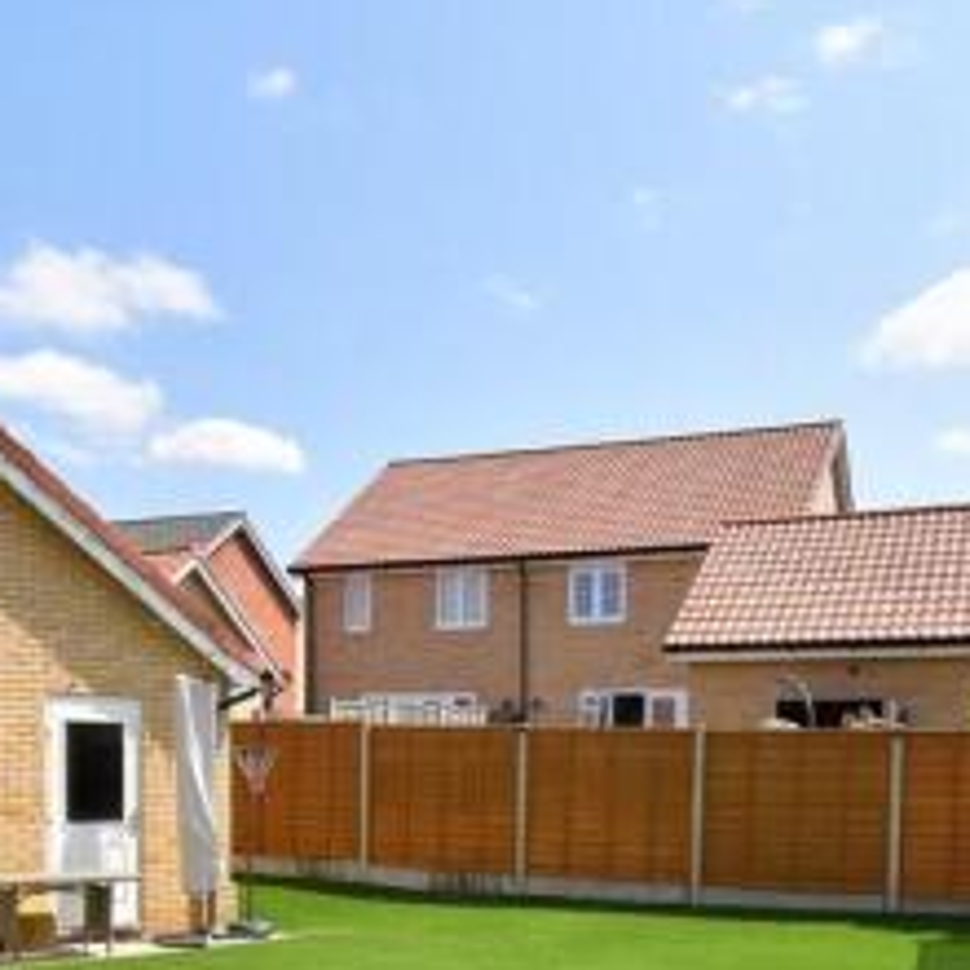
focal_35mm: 38
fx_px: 1205
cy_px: 849
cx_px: 527
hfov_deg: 43.8
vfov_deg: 40.9
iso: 100
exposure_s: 1/200
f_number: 9
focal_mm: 10
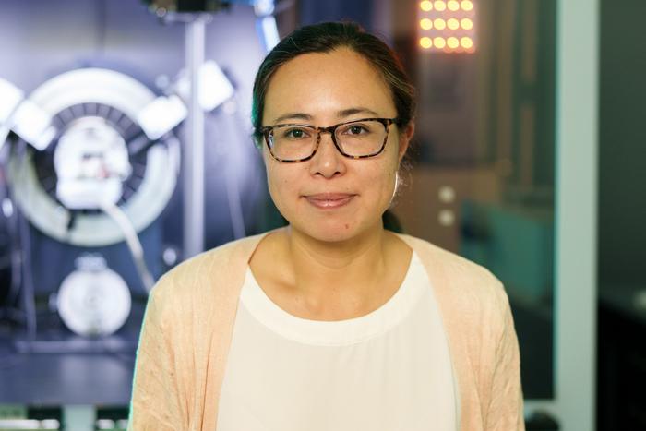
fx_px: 933
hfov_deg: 38.2
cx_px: 323
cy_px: 216
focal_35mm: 52
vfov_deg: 26.0
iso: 1250
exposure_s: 1/125
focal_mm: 35
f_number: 1.4
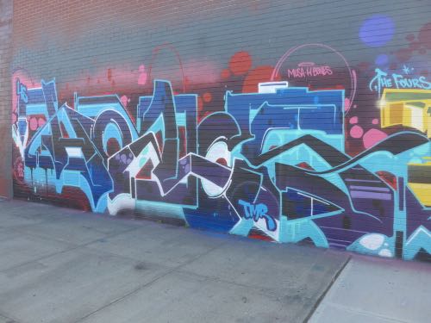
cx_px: 216
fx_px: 361
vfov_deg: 48.2
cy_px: 162
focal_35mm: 29
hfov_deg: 61.7
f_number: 2.8
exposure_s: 1/320
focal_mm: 6
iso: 80
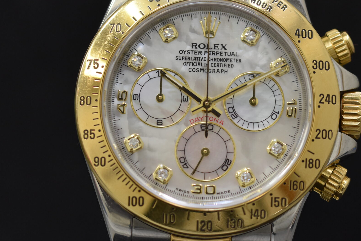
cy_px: 110
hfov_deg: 9.4
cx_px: 179
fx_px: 2186
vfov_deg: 6.3
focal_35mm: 218
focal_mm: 90
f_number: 5.6
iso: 800
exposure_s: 1/125
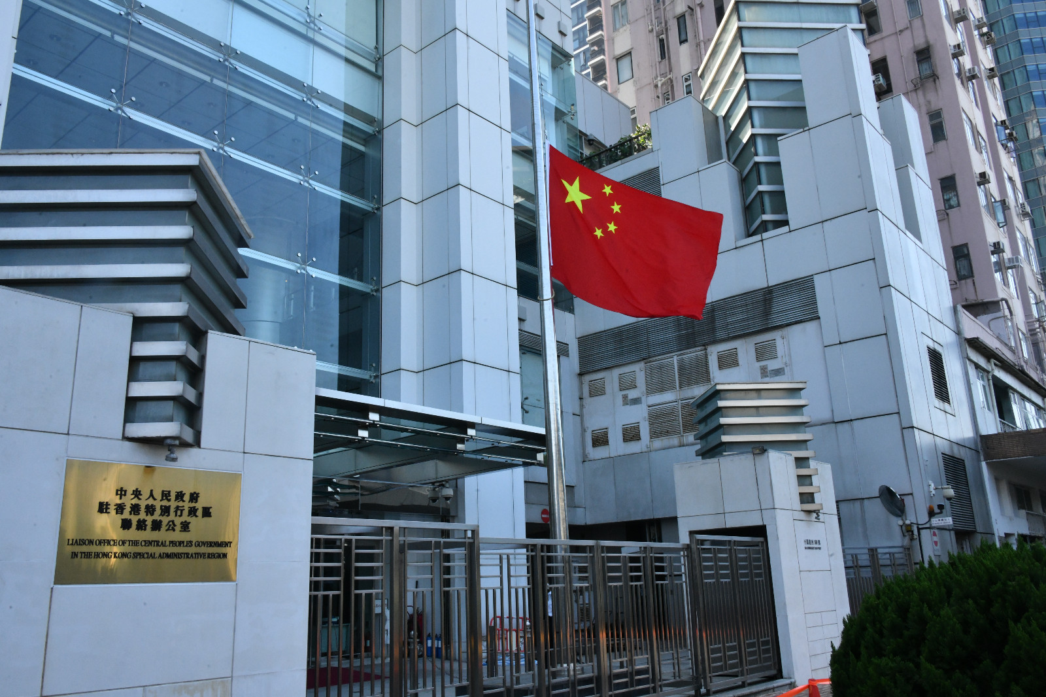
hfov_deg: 65.5
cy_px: 348
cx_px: 523
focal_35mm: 28
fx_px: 813
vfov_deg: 46.4
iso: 2000
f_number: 22
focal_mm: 28
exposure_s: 1/200
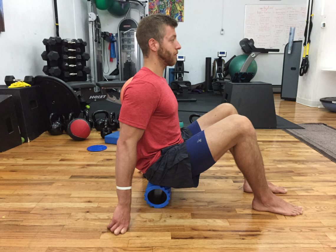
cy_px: 126
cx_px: 168
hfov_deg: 61.7
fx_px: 281
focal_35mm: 29
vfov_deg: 48.2
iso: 250
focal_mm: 4.15
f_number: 2.2
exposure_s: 1/30
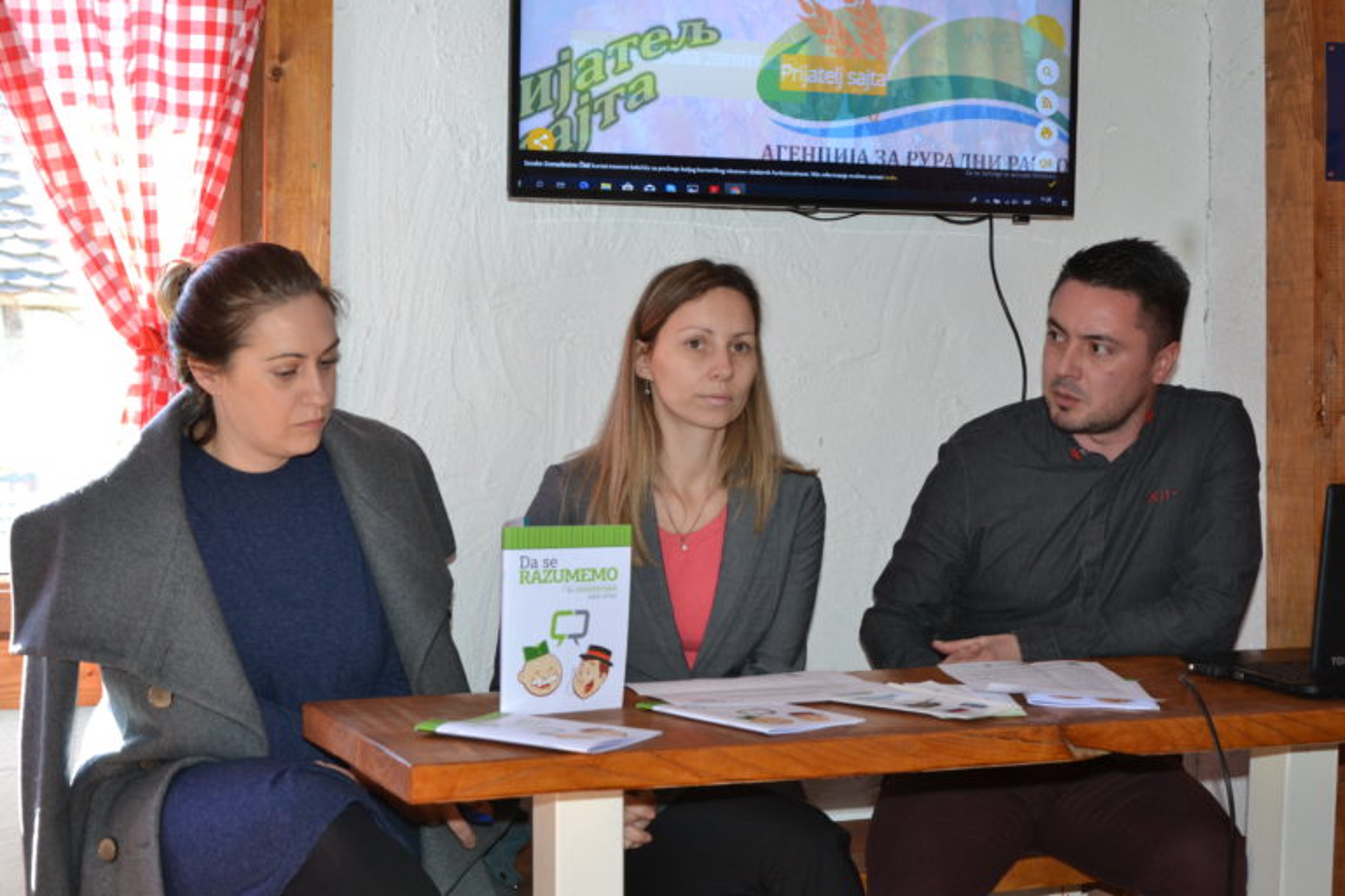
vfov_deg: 21.6
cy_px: 448
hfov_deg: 31.9
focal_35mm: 63
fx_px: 2353
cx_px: 672
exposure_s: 1/60
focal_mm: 42
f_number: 6.3
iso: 800
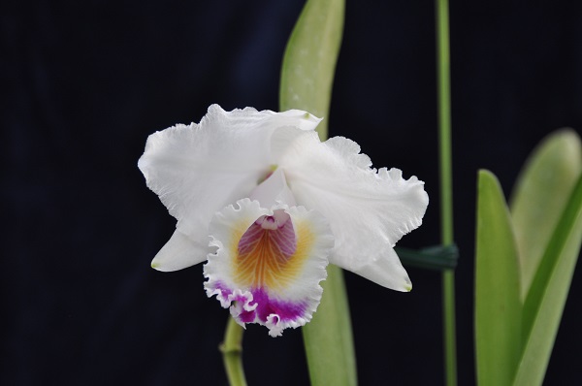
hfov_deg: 14.4
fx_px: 2300
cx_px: 291
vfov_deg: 9.6
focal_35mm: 142
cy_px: 193
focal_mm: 95
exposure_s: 1/125
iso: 400
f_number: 6.3
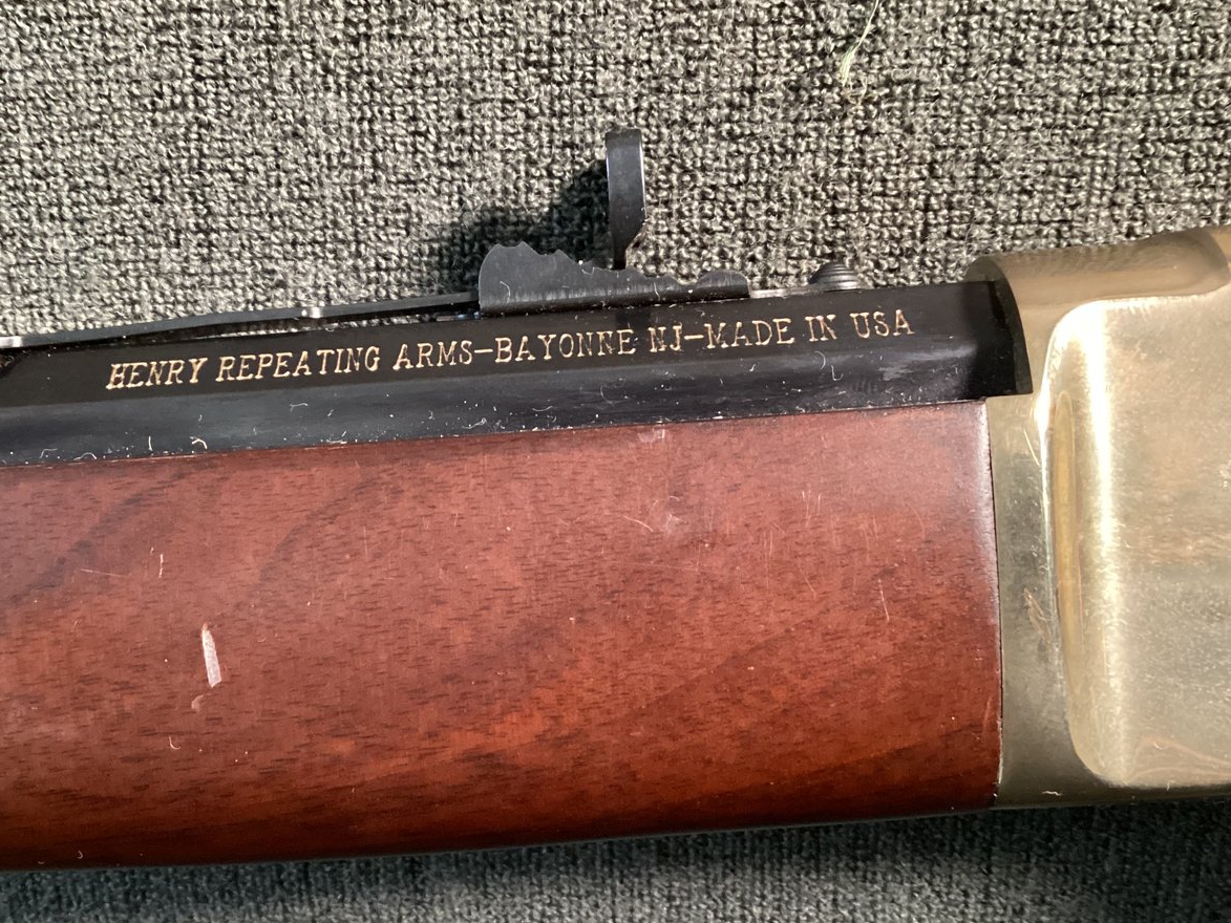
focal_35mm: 40
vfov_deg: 36.0
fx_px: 1423
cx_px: 472
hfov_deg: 46.4
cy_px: 474
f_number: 2.4
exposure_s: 1/30
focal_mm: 3.3
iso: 400
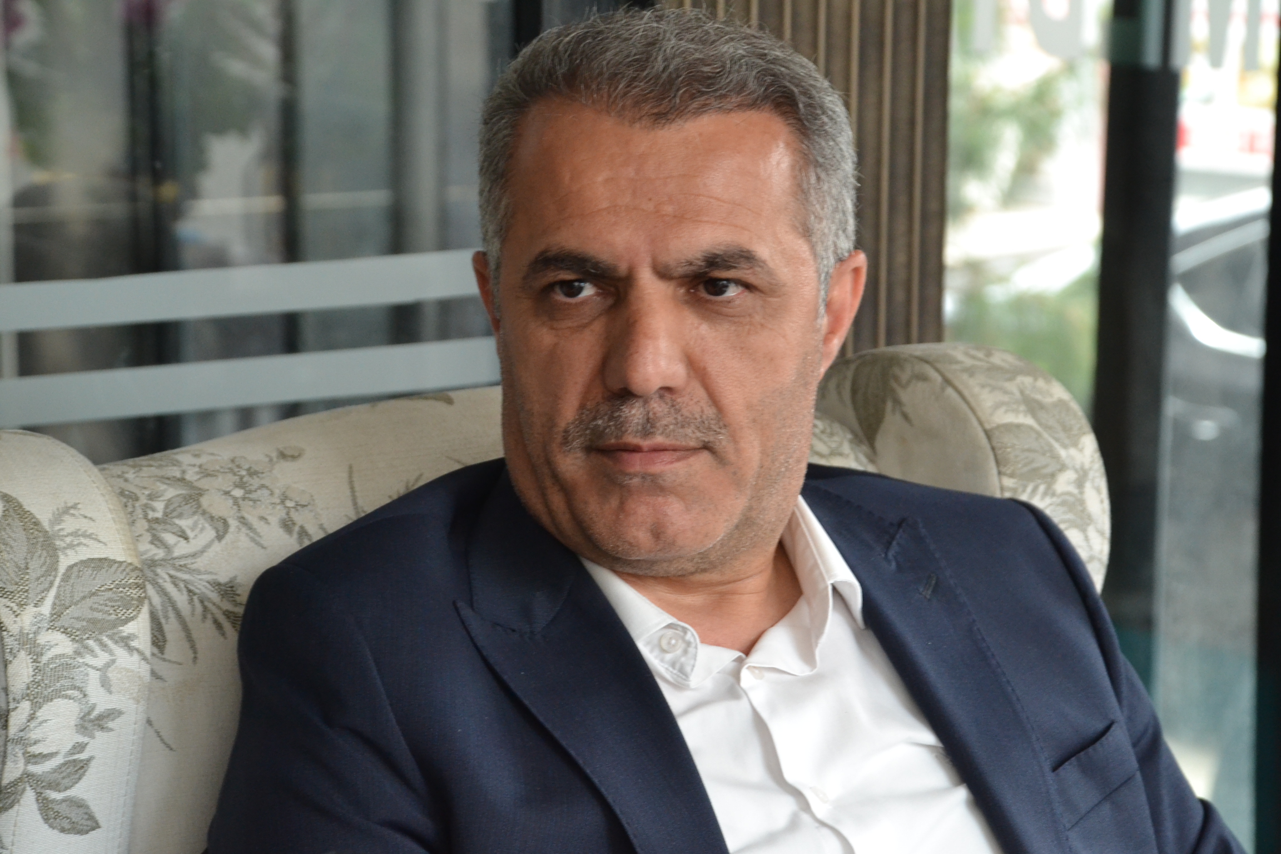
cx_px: 640
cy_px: 427
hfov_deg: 17.1
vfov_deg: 11.4
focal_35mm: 120
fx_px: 4270
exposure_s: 1/125
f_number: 5.6
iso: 1600
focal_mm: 80
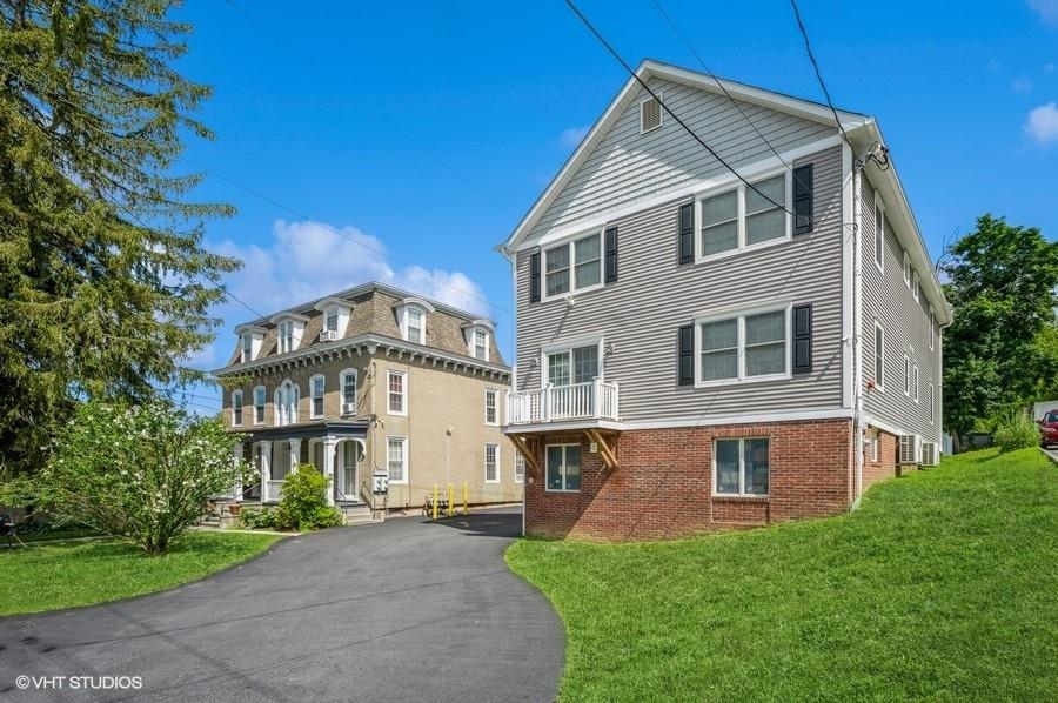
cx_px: 529
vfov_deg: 64.4
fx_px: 558
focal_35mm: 19
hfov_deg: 87.0
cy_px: 352
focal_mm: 19
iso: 200
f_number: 11
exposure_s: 1/160
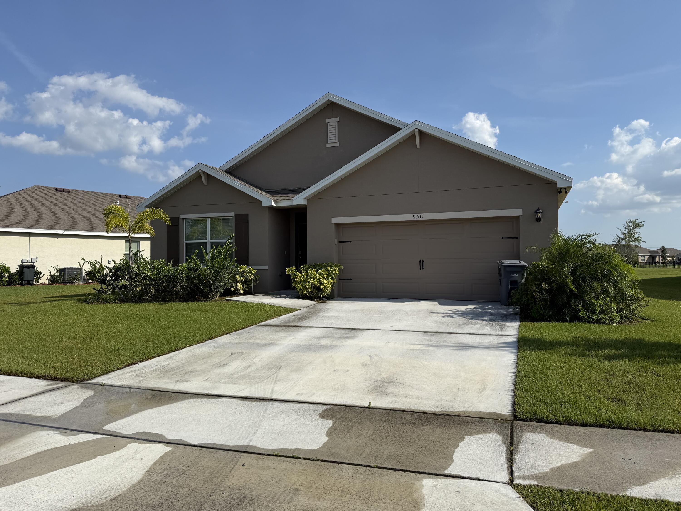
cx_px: 340
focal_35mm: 24
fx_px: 472
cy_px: 256
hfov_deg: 71.6
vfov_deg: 56.8
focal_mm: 6.76
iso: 80
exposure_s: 1/6711
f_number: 1.78
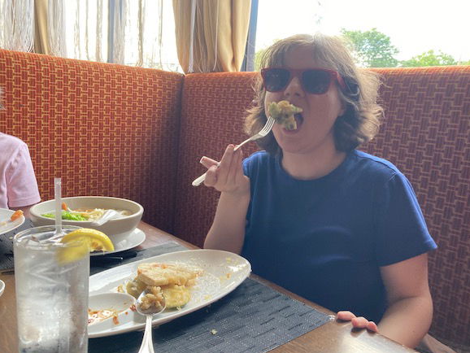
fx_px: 421
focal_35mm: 31
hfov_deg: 58.3
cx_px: 233
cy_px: 189
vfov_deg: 45.4
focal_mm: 3.99
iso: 64
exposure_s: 1/60
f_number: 1.8
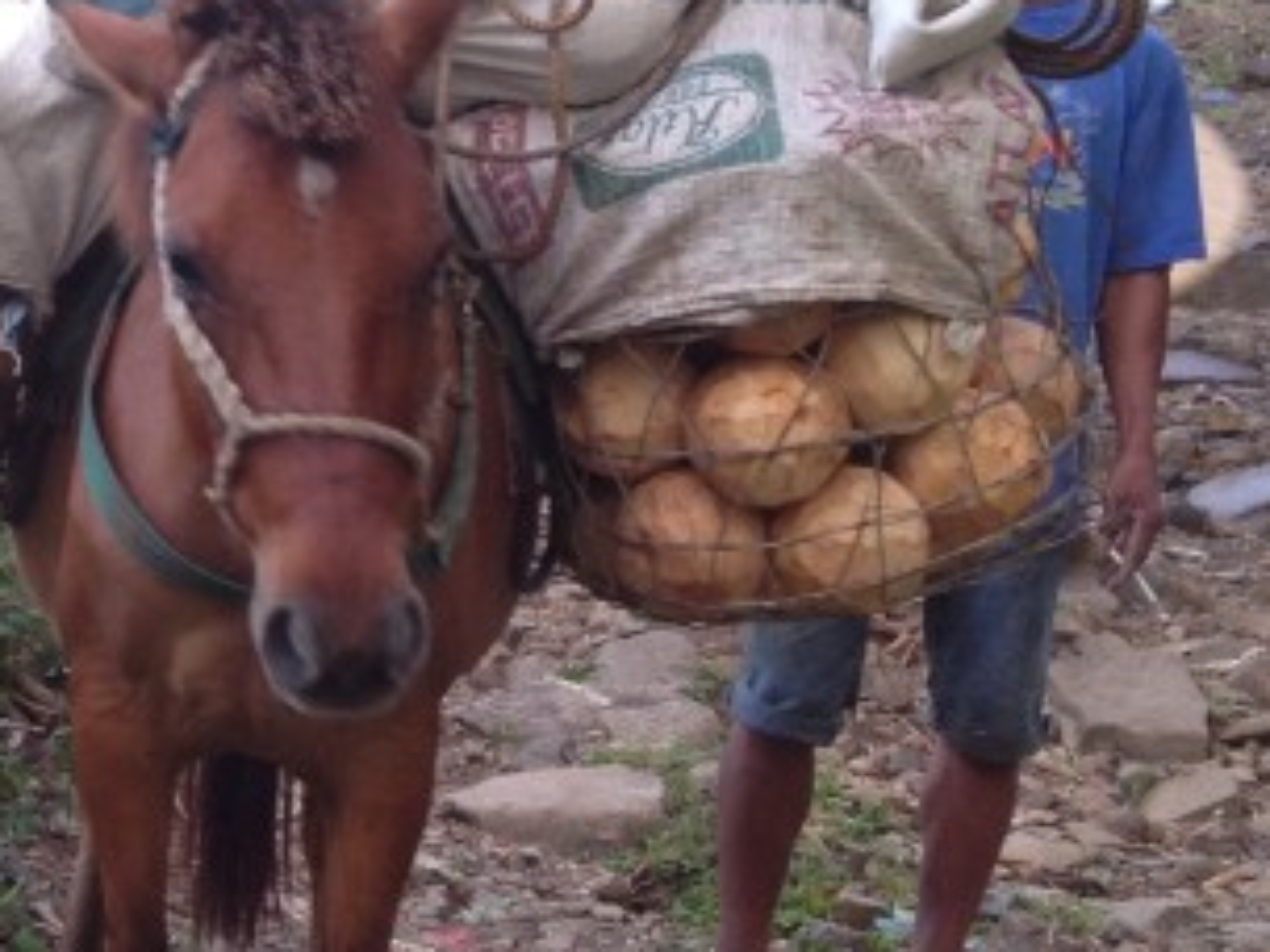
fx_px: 4329
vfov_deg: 12.5
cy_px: 351
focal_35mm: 118
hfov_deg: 16.0
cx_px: -284
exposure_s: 1/30
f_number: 2.4
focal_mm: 4.28
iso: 50
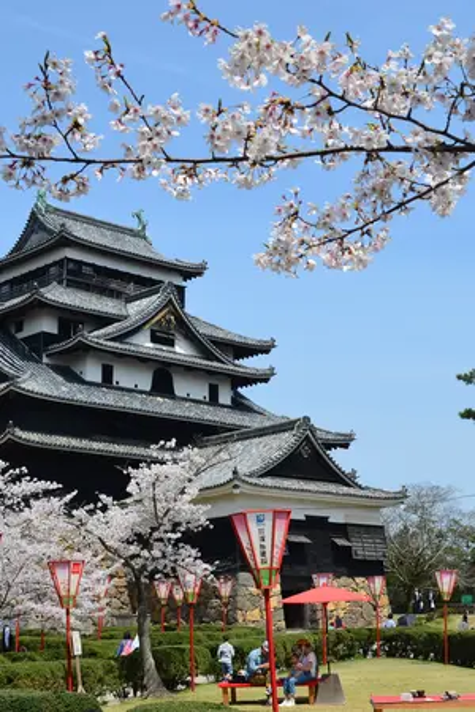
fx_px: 772
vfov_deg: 49.6
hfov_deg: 34.2
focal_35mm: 39
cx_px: 238
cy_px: 356
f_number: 10
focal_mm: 26
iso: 200
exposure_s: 1/250
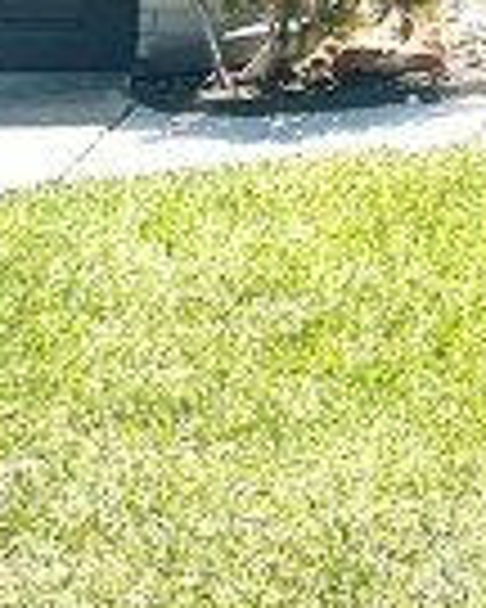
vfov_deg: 9.2
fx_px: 3452
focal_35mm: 192
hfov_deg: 7.5
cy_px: -757
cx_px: 1192
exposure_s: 1/2747
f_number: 1.6
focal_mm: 4.2
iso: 32
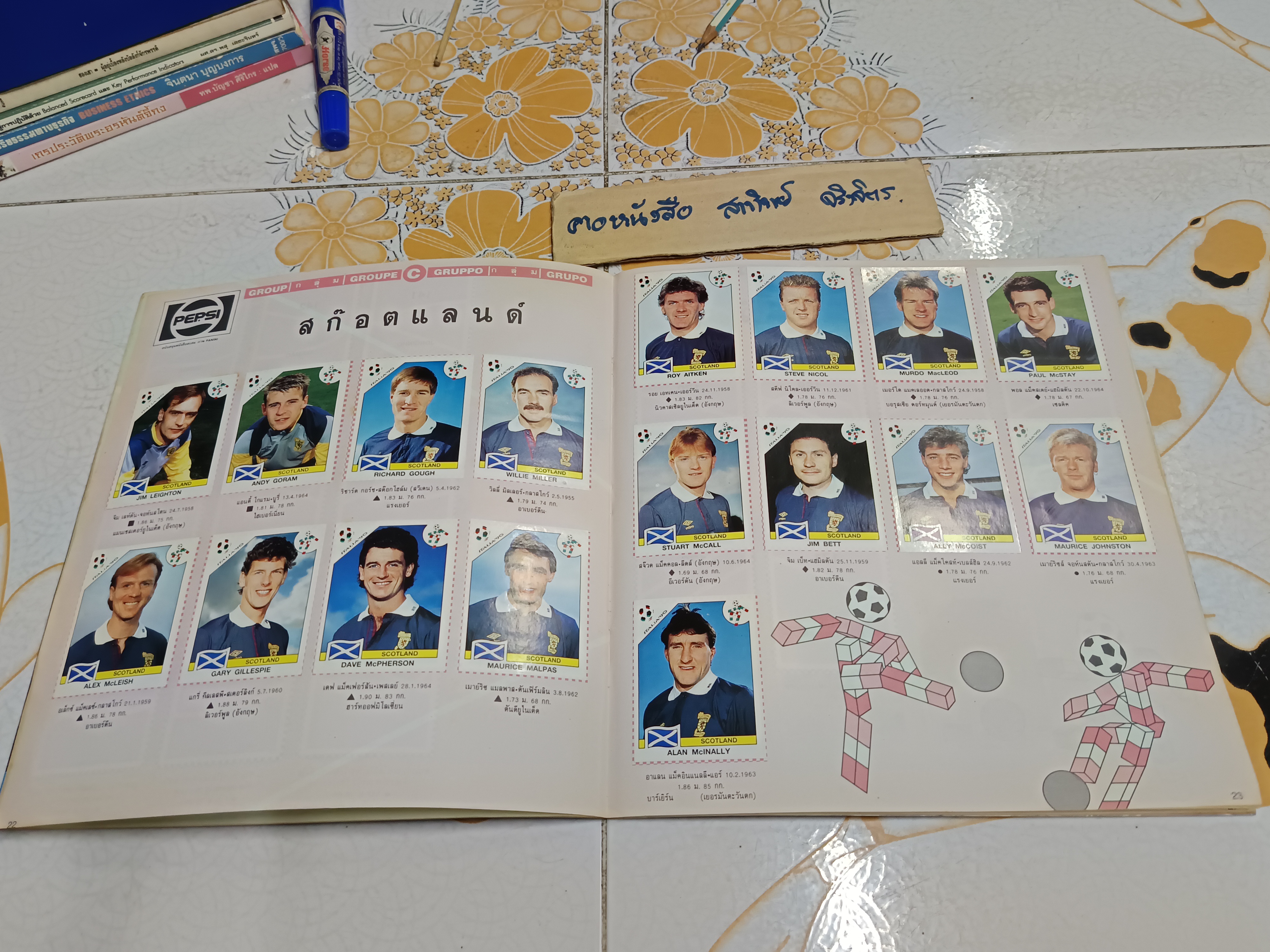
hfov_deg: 71.6
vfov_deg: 56.8
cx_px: 635
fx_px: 881
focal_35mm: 24
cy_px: 476
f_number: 1.7
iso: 1080
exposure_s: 1/50
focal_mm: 5.31
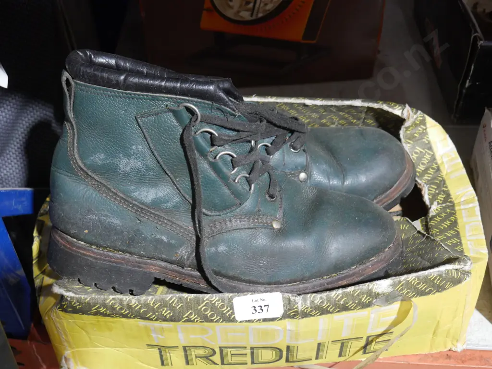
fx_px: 739
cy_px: 184
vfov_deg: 28.1
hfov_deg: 36.8
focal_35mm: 52
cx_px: 246
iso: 2000
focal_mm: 26
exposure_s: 1/60
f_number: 5.3
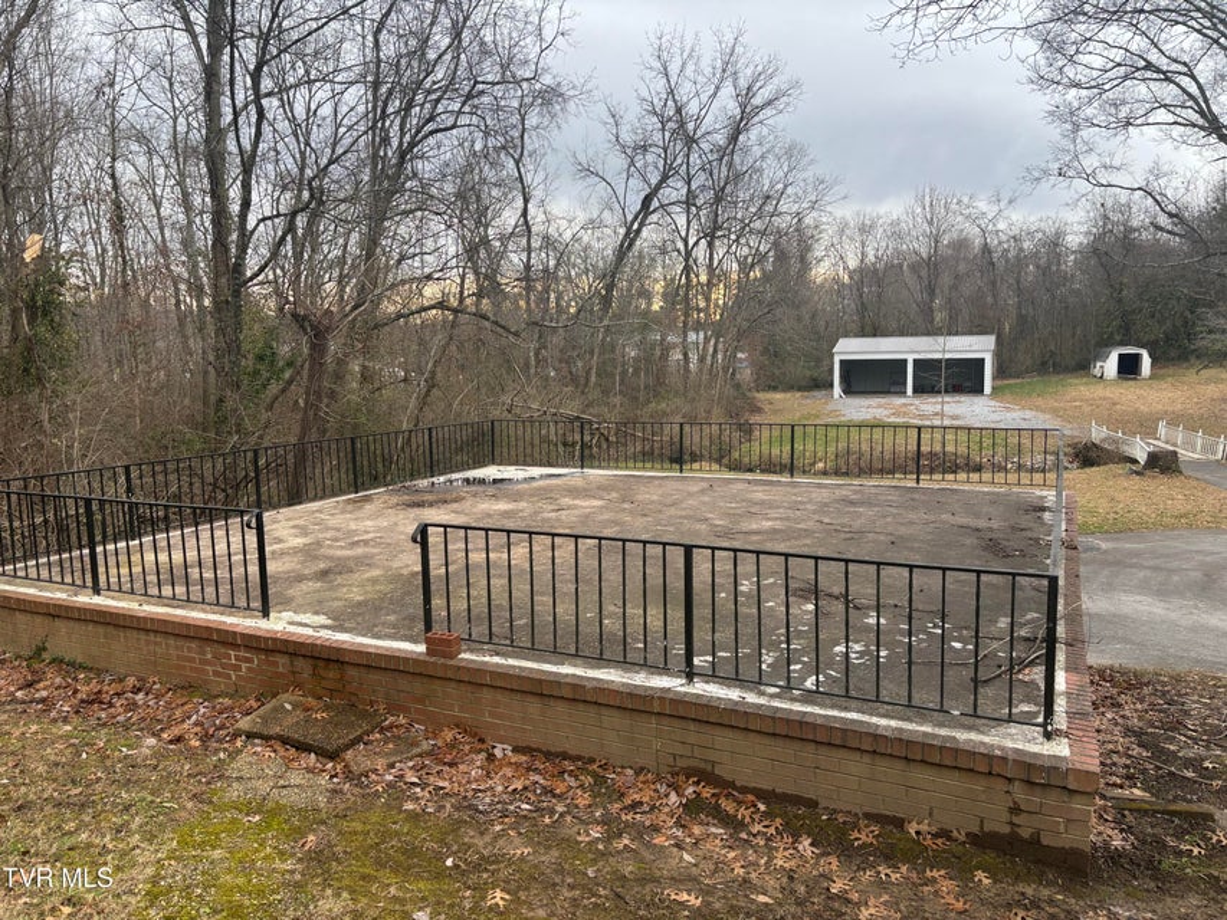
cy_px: 460
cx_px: 614
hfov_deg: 67.3
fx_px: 922
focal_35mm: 26
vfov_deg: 53.1
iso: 50
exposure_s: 1/121
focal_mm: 5.96
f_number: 1.6
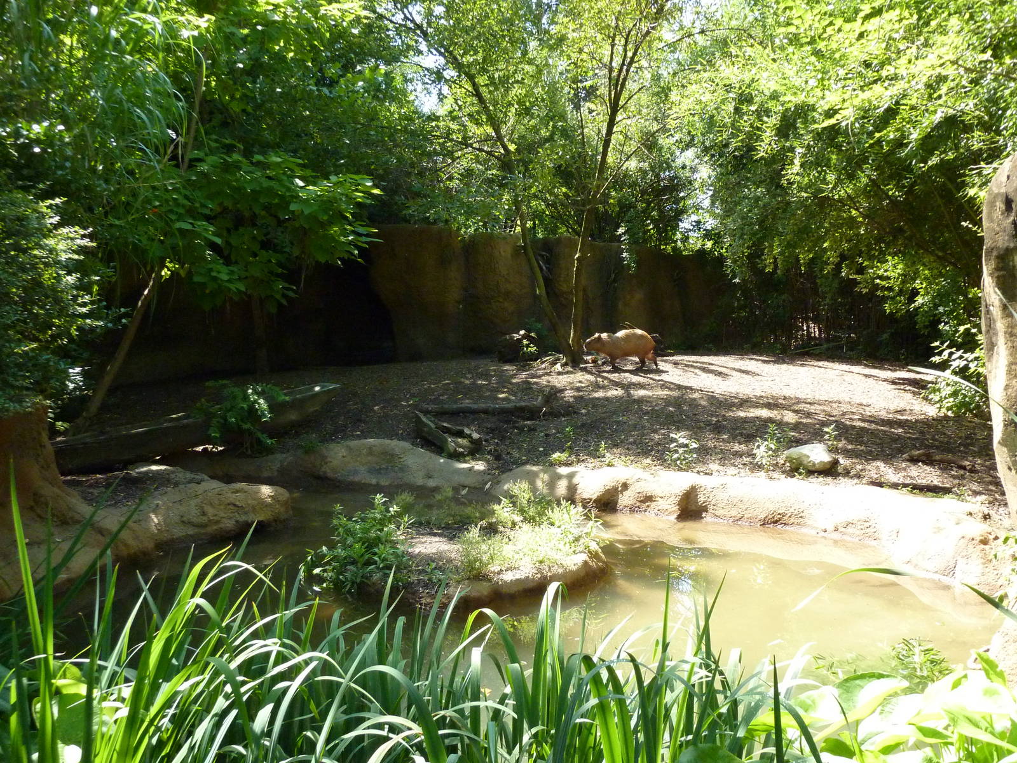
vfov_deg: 44.2
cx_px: 508
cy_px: 382
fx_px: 940
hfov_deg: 56.8
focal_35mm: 32
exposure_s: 1/400
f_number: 3.5
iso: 400
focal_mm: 5.3
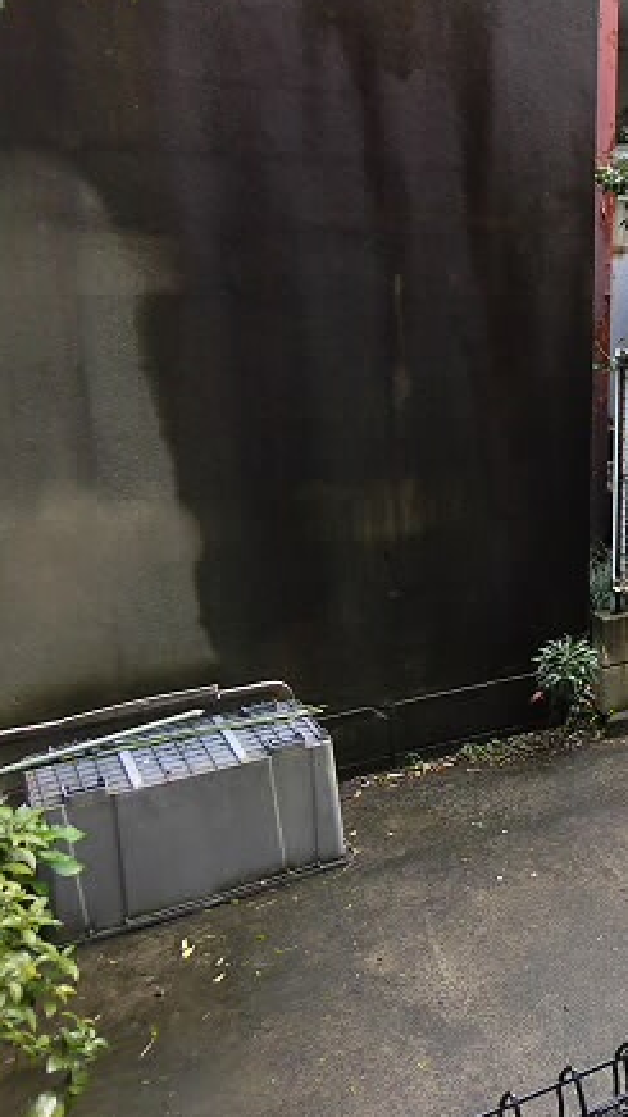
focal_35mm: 36
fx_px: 1067
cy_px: 564
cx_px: 764
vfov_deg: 55.3
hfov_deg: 28.4
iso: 100
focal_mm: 4.3
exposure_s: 1/60
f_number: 3.1
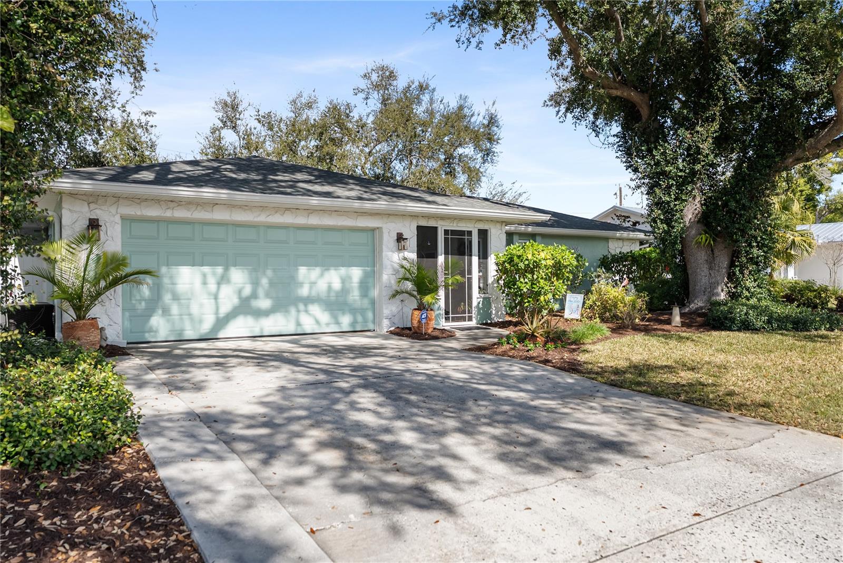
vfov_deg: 53.2
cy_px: 282
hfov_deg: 73.7
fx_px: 562
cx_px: 422
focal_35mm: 24
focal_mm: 24
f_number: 2.8
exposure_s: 1/640
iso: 100
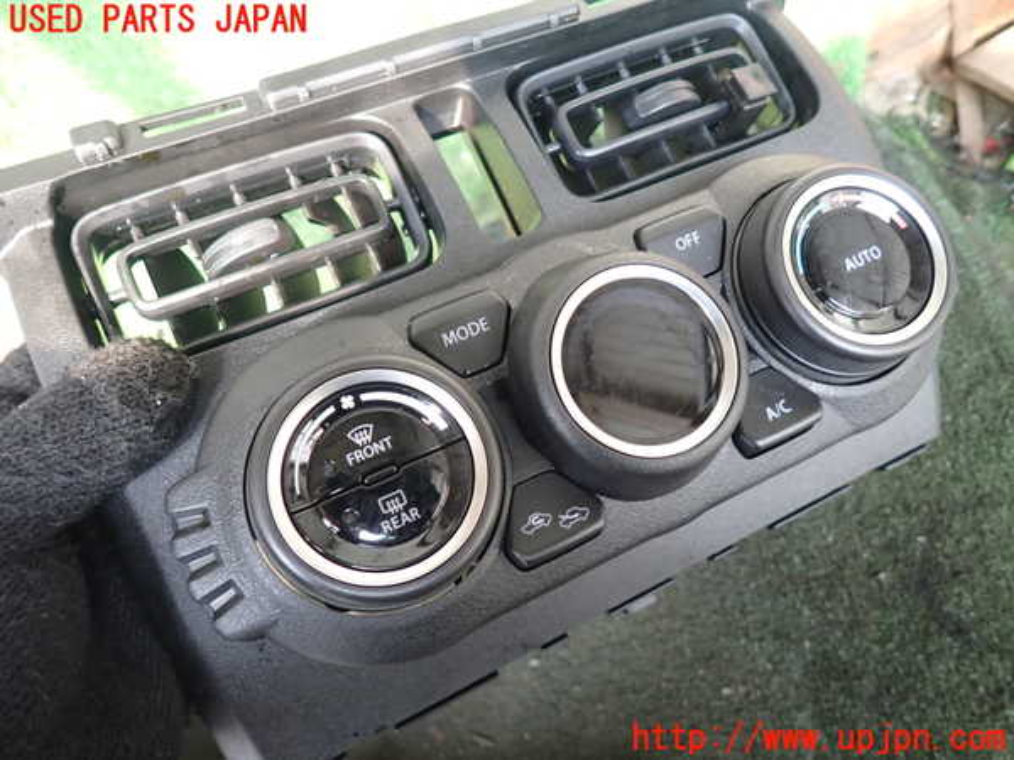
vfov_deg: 54.9
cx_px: 507
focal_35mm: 25
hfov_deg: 69.4
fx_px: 732
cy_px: 380
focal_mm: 4.5
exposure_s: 1/60
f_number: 2
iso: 160
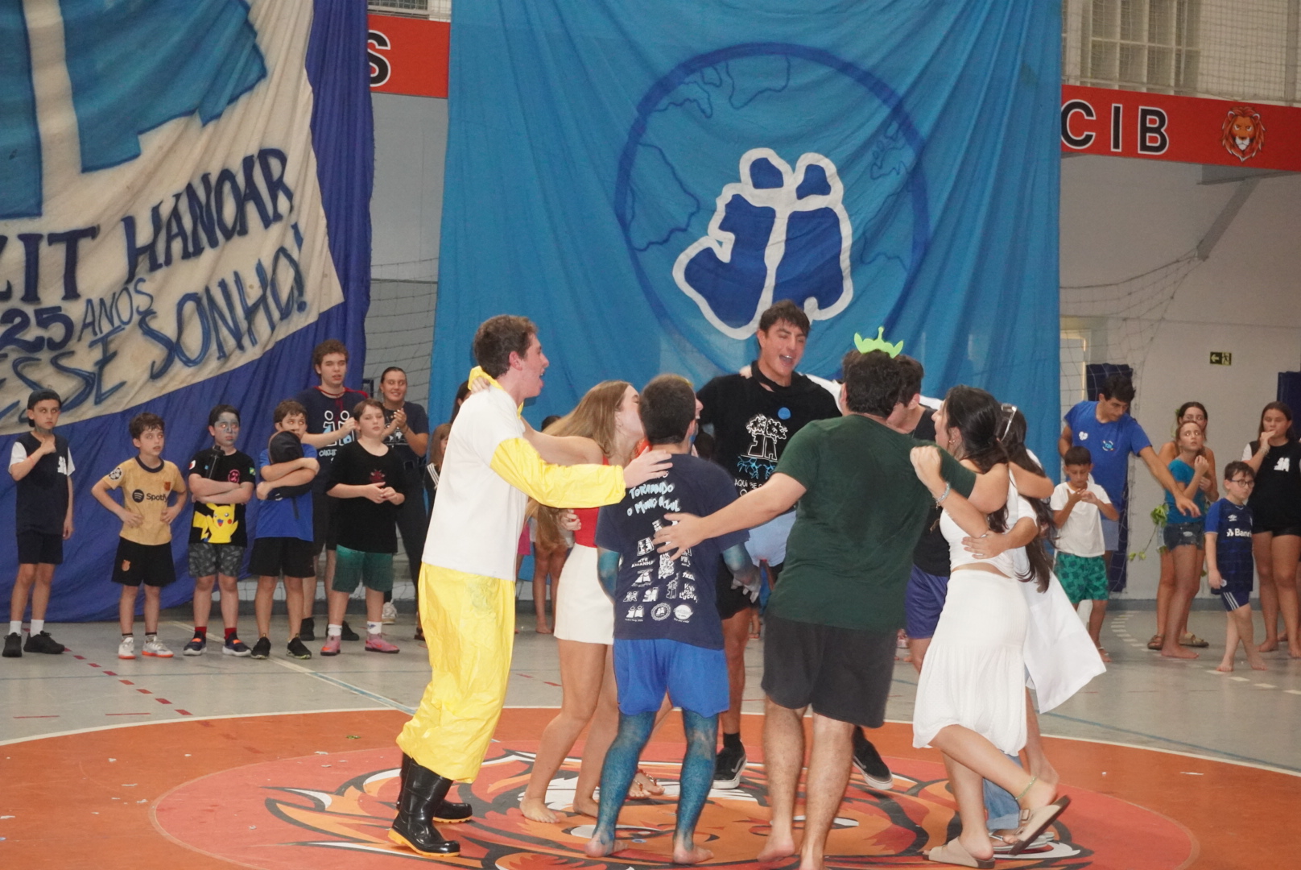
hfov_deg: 30.5
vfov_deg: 20.6
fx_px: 2387
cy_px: 435
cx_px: 650
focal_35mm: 66
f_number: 5.6
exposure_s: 1/125
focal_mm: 44
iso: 6400
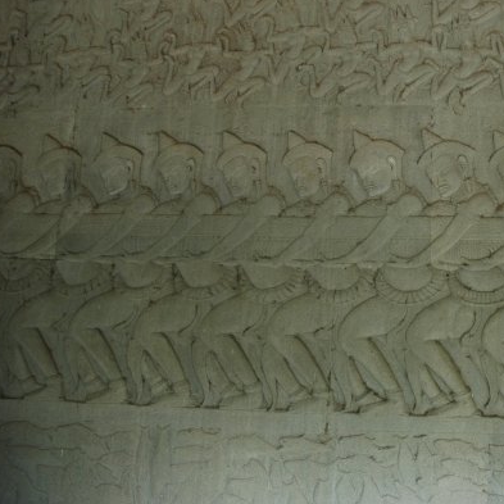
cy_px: 197
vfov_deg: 39.8
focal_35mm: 42
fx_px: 692
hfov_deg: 37.5
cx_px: 449
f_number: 3.5
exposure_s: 1/20
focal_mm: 18
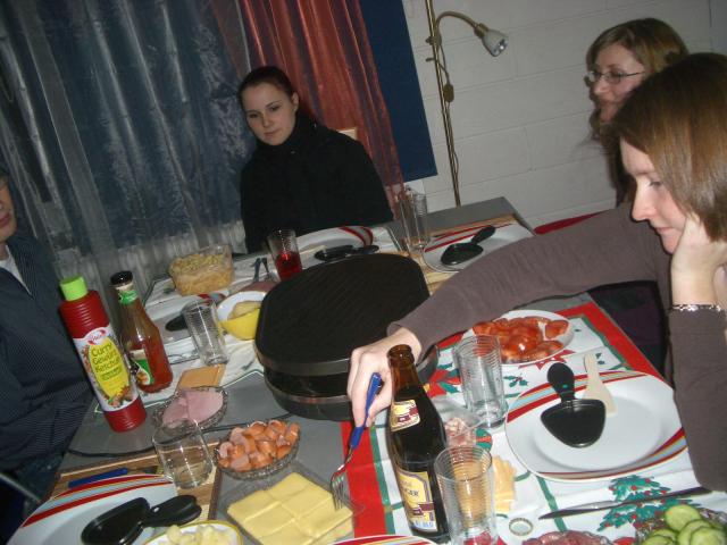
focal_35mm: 35
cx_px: 364
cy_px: 272
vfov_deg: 40.7
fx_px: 735
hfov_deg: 52.6
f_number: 2.6
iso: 100
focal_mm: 5.8
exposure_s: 1/60
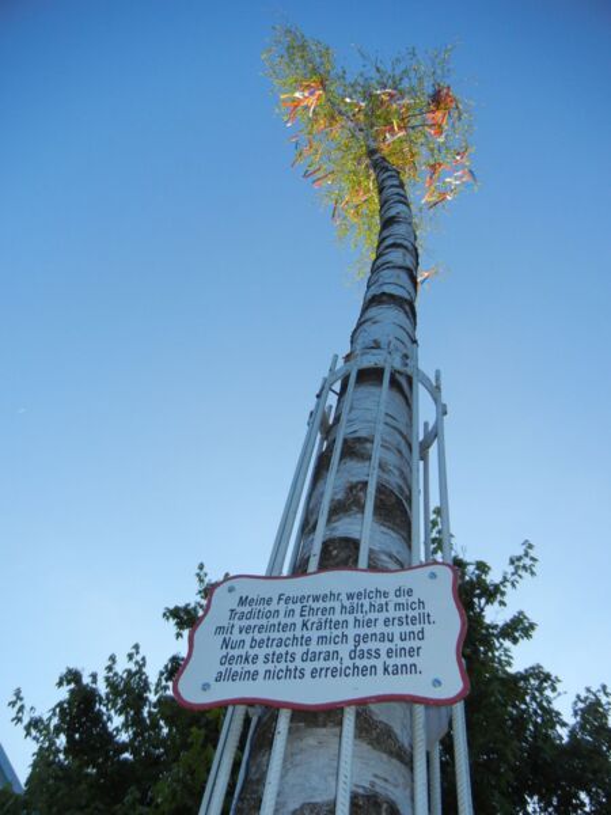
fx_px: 706
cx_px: 306
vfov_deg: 60.0
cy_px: 408
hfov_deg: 46.8
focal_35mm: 30
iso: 160
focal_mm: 5.4
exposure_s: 1/538
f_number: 3.5
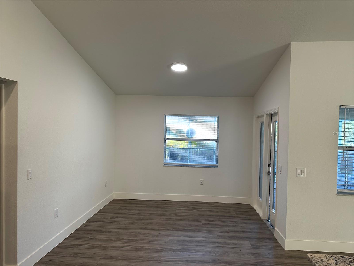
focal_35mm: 24
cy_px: 133
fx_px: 245
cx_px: 177
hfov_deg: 71.6
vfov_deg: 56.8
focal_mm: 6.86
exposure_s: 1/120
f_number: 1.78
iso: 160
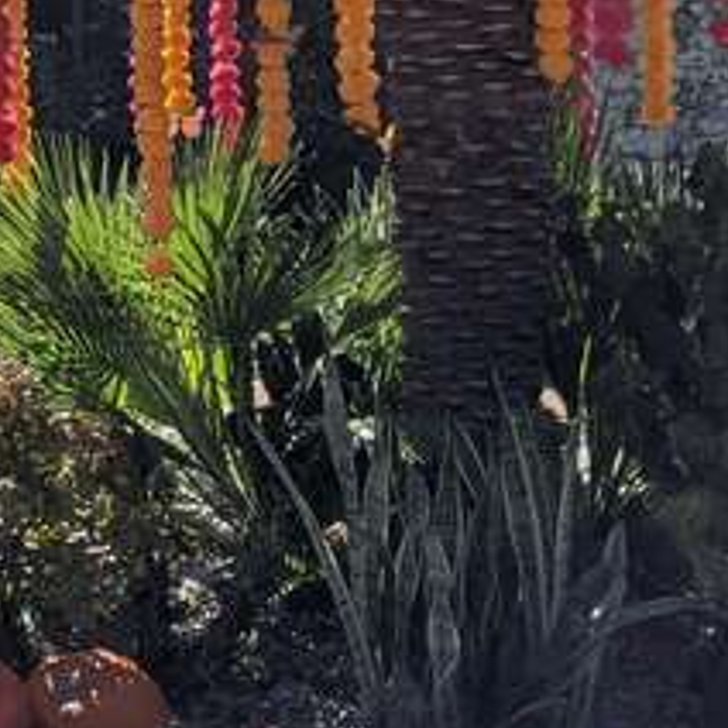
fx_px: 2141
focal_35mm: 90
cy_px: -127
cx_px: -532
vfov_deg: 18.4
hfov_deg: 16.5
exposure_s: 1/4695
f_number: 1.8
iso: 73
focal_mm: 4.44
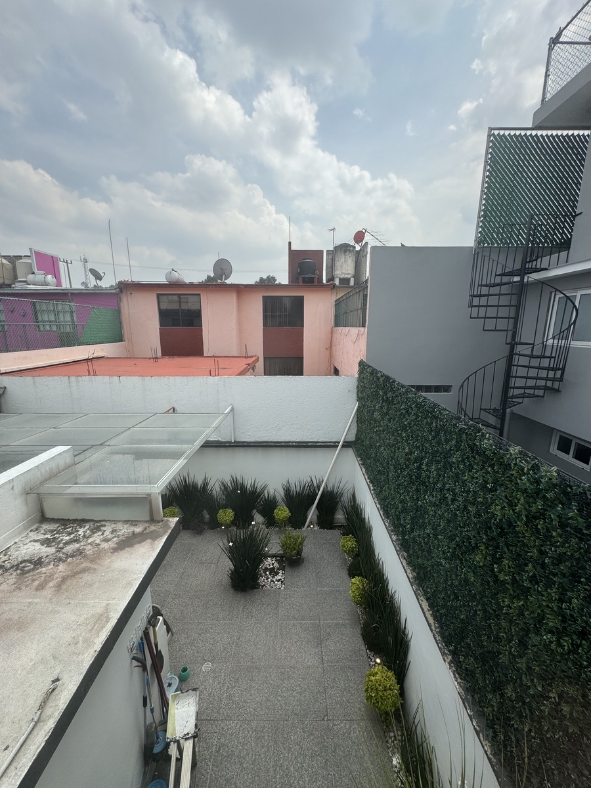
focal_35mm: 14
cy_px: 394
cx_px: 296
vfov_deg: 102.1
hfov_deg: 85.7
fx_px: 319
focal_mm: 2.22
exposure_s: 1/1299
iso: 40
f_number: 2.2
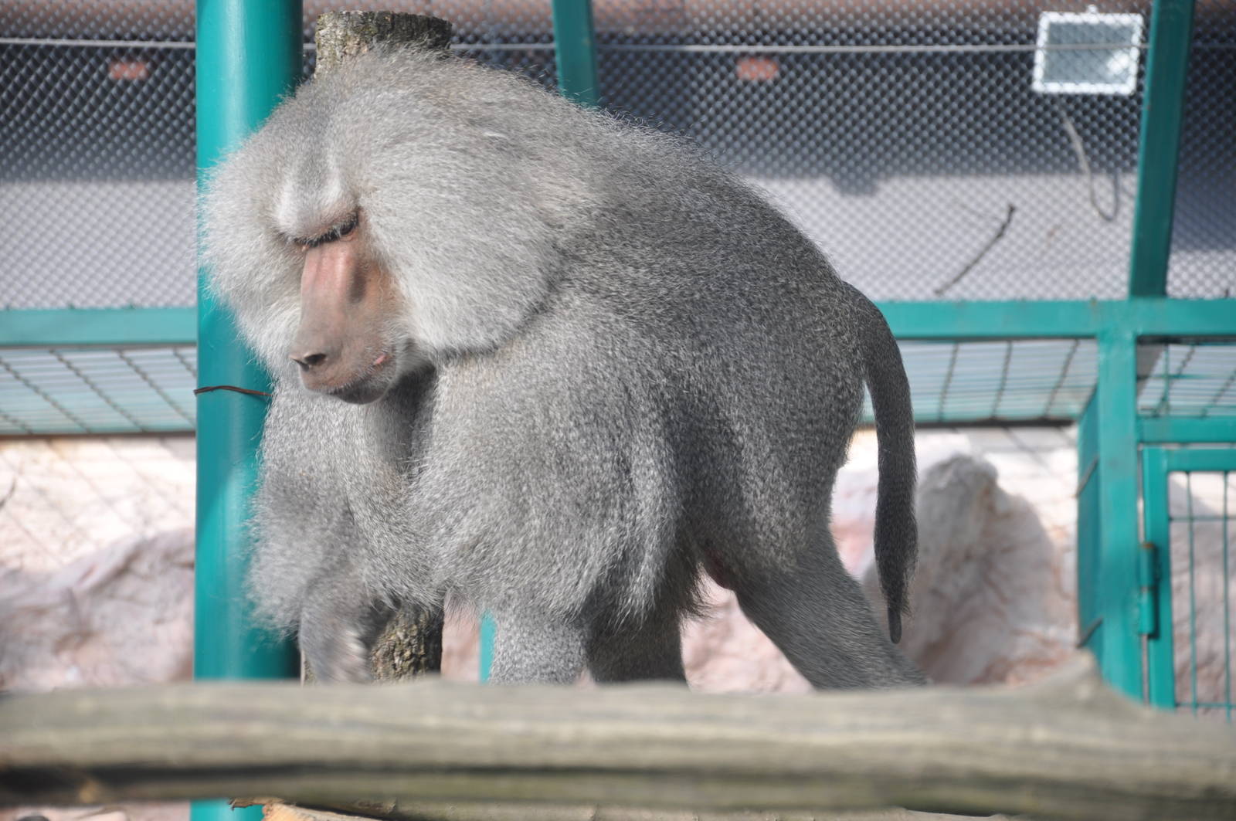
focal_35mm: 158
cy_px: 410
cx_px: 618
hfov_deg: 13.1
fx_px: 5401
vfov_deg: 8.7
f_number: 6.3
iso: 200
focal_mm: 105
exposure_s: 1/160
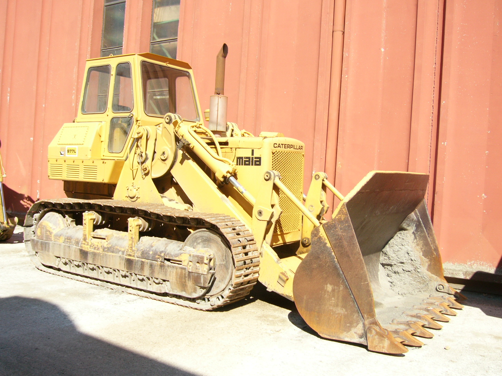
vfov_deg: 40.7
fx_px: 508
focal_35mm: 35
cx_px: 251
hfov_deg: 52.6
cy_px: 188
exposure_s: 1/60
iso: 50
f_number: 8
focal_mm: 5.8
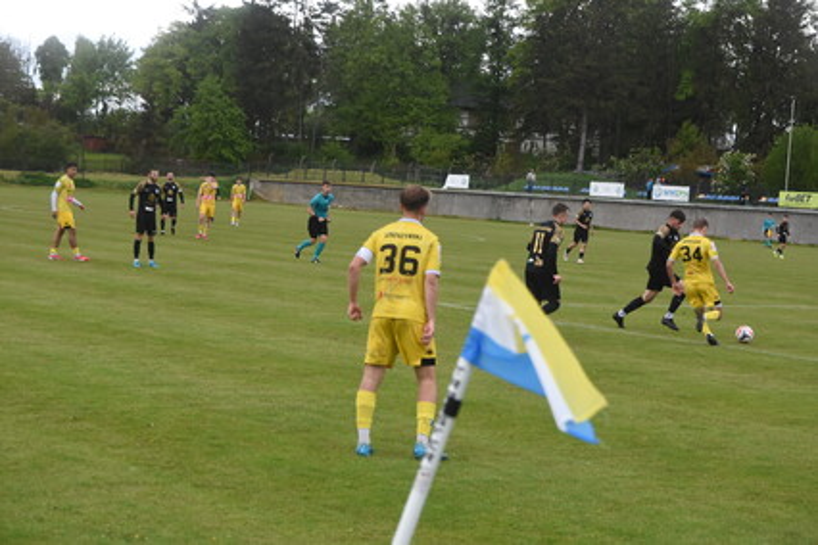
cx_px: 409
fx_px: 1704
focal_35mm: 75
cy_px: 272
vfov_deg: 18.2
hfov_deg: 27.0
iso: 1250
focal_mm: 50
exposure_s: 1/1250
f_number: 4
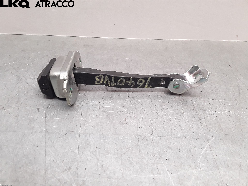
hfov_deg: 63.4
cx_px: 124
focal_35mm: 28
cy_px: 93
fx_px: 201
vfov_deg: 49.7
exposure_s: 1/100
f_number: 1.9
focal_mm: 2.91
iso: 100
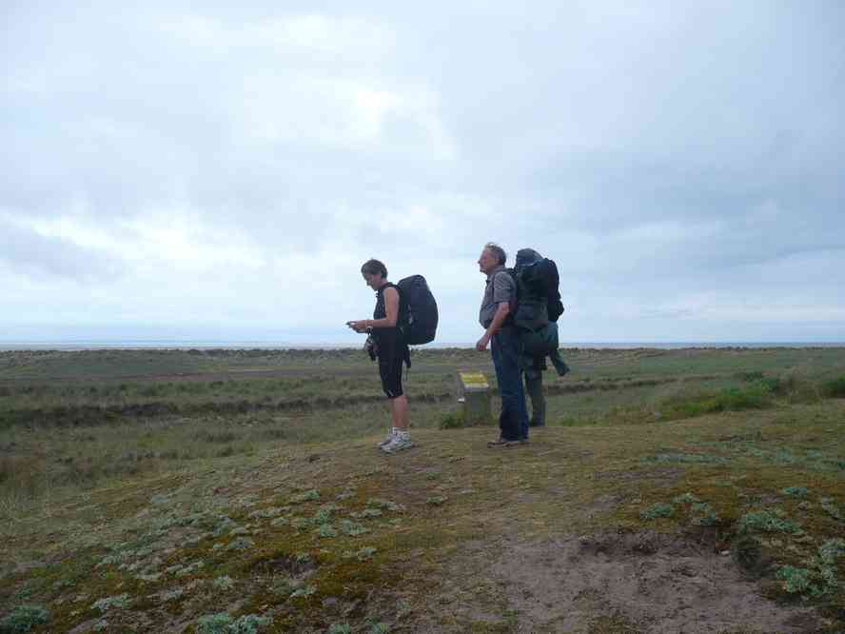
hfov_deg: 52.6
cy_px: 317
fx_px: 854
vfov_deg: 40.7
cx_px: 422
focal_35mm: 35
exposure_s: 1/640
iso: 100
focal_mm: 5.8
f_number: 2.8
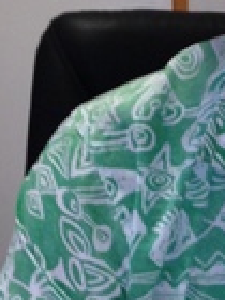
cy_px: 238
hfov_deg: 9.6
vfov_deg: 13.0
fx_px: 1309
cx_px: 321
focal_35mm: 151
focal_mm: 4.12
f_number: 2.4
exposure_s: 1/20
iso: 50
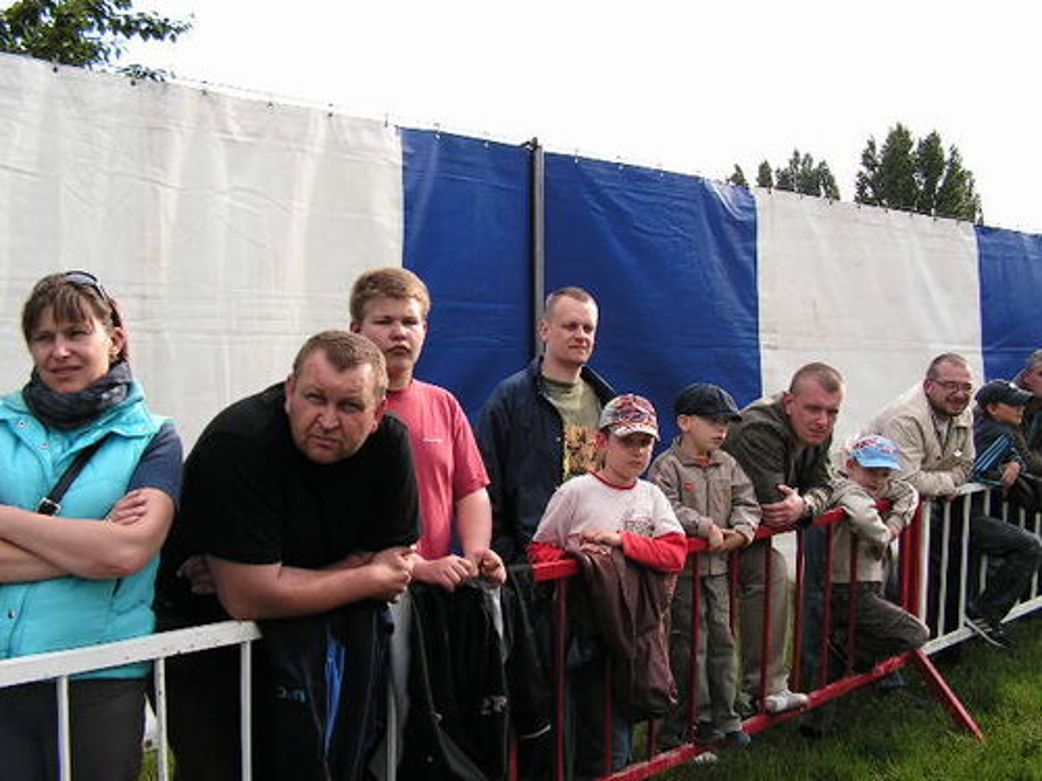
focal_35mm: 36
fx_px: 1084
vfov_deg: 39.7
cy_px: 390
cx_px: 521
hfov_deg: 51.4
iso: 64
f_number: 3.2
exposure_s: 1/400
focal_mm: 6
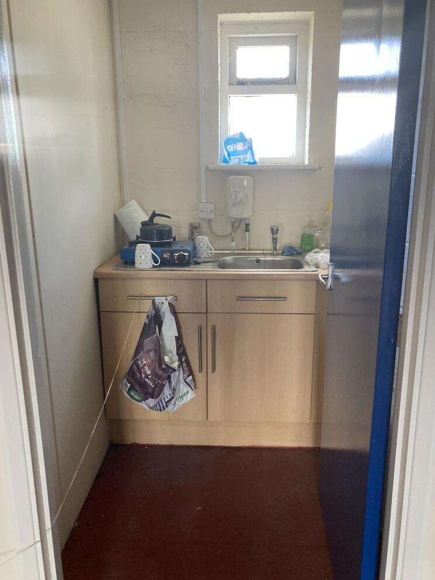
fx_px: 486
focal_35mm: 29
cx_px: 215
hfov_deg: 48.2
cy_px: 290
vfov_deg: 61.7
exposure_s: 1/60
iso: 160
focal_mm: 3.99
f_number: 1.8
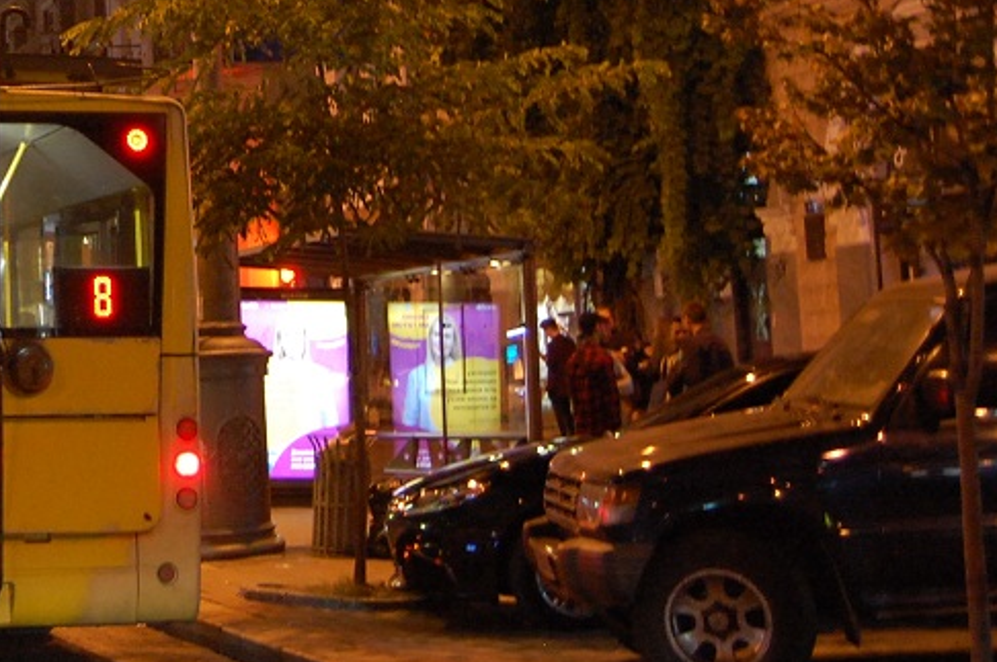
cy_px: -3
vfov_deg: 15.7
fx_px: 2358
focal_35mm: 85
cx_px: -66
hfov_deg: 22.7
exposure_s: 1/8
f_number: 3.8
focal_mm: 23
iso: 1100
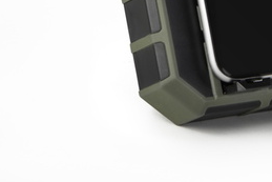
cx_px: 313
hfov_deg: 8.4
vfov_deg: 5.6
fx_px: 1837
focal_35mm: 243
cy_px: -6
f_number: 25
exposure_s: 1/160
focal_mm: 105
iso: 100
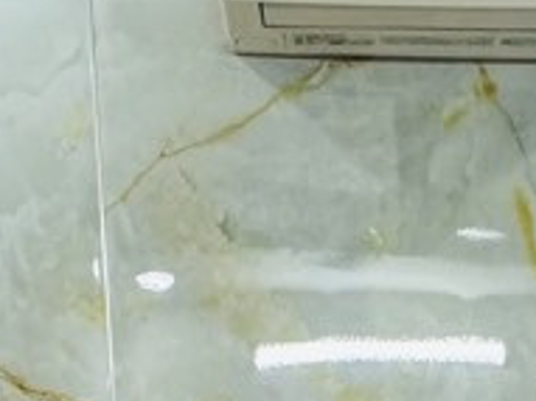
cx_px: 354
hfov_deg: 25.9
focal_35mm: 75
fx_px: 1161
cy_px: 1012
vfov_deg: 13.3
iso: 200
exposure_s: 1/50
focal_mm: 2.22
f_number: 2.2
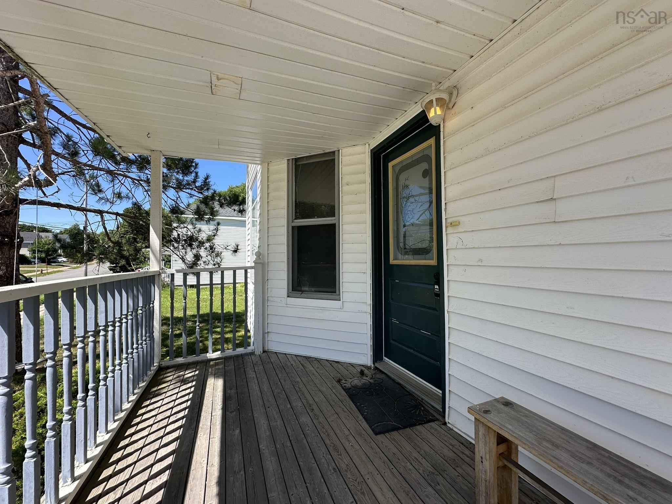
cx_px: 336
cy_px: 252
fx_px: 272
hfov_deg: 102.1
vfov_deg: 85.7
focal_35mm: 14
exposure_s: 1/703
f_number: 2.2
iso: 40
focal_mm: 2.22
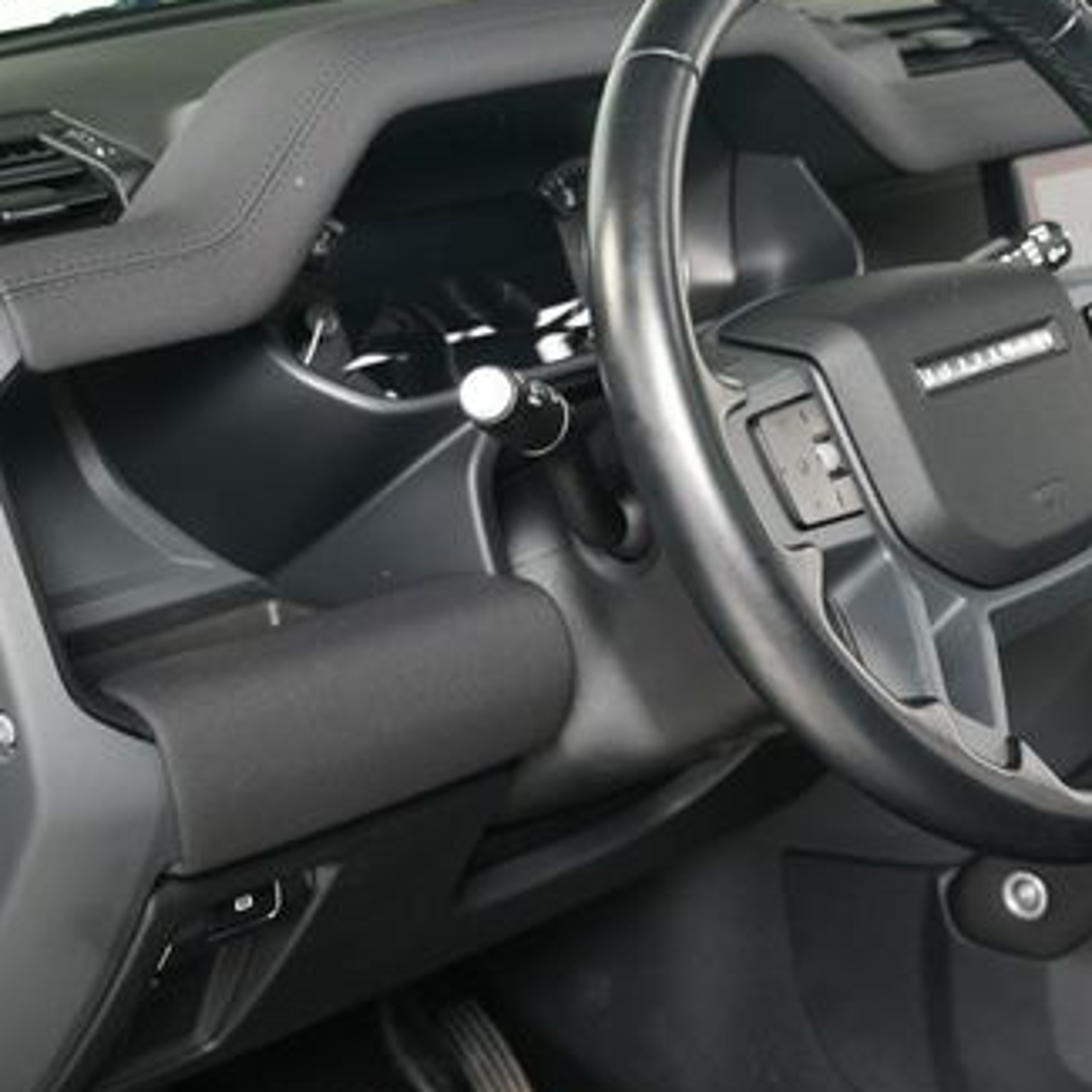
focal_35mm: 67
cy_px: 454
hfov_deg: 25.6
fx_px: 2391
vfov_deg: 25.7
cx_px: 746
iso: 100
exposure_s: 1/160
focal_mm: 27
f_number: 4
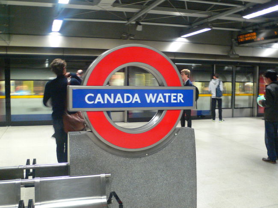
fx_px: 273
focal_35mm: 34
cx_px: 139
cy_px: 104
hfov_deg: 54.0
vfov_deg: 41.8
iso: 200
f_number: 2.8
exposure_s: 1/10
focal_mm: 6.3
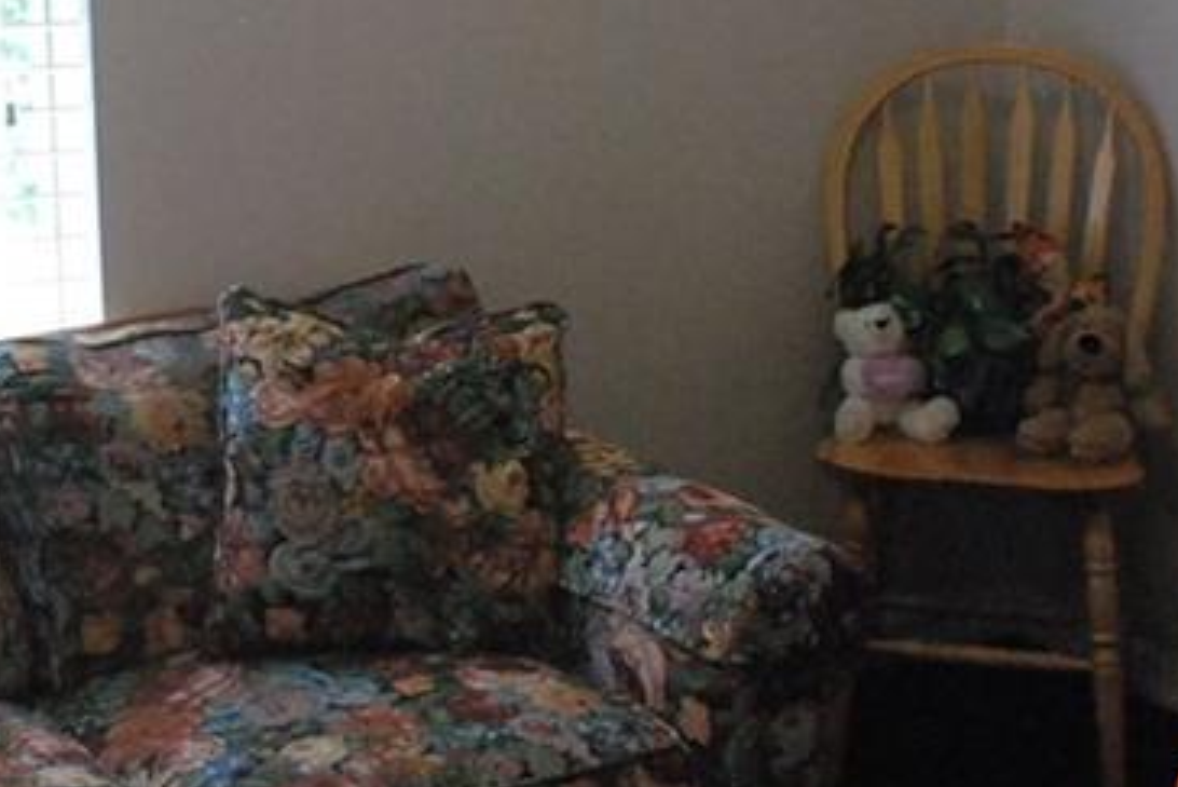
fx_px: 2488
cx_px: 343
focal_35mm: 76
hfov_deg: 26.4
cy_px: -139
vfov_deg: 17.2
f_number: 5
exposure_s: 1/100
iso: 1600
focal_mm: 18
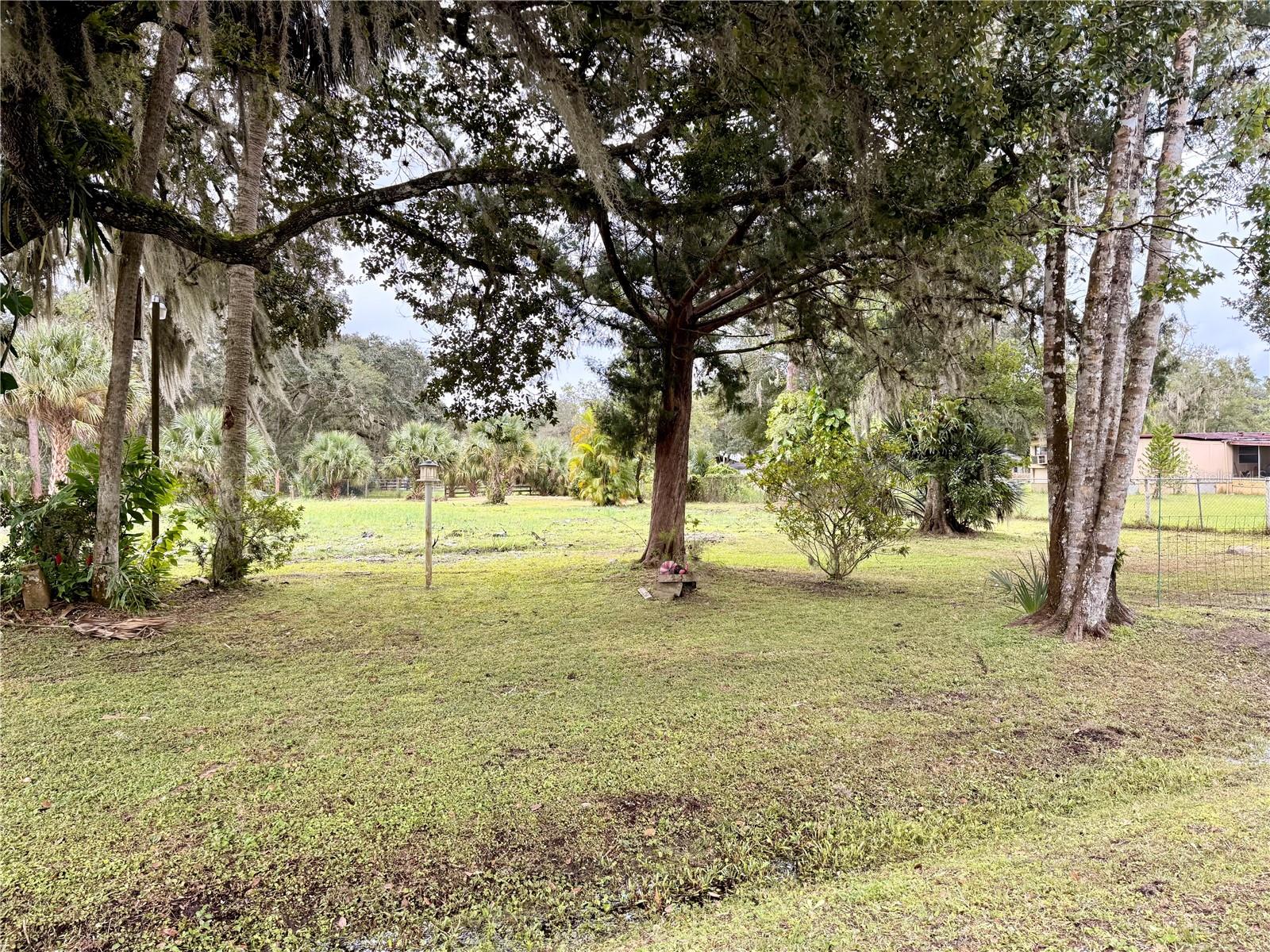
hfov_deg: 71.6
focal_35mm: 24
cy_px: 476
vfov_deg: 56.8
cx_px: 635
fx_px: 881
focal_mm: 6.76
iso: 100
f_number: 1.78
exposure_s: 1/459
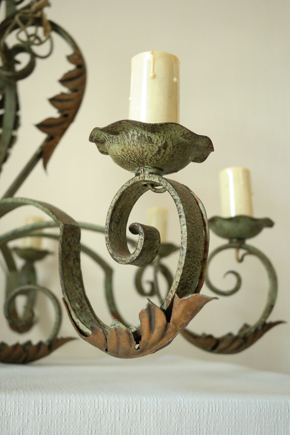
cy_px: 218
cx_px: 145
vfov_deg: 45.4
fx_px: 520
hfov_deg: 31.2
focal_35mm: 43
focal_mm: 28
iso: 800
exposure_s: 1/40
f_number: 5.6
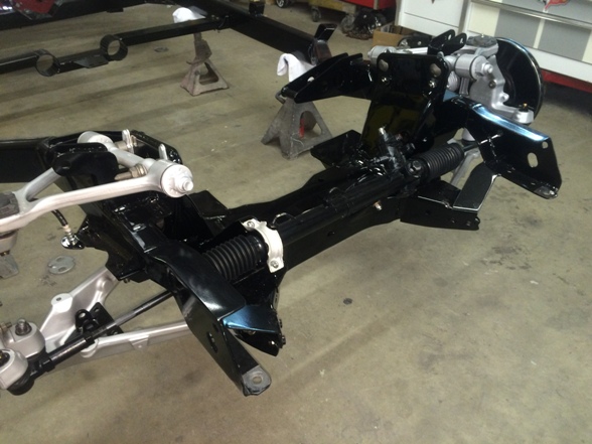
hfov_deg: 61.7
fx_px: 496
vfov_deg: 48.2
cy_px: 222
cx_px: 296
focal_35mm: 29
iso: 160
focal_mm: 4.15
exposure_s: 1/16
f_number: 2.2
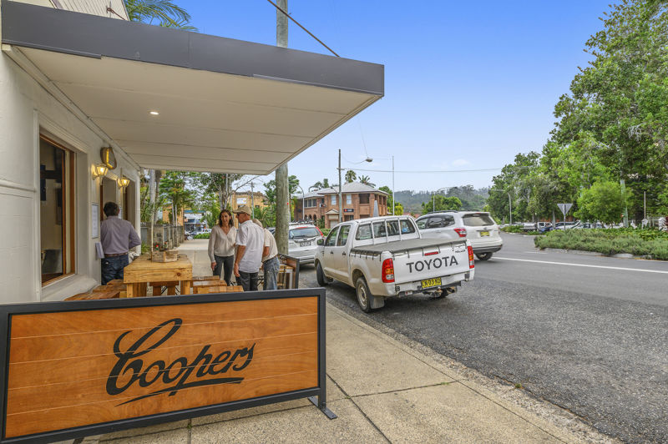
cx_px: 334
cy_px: 222
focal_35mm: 20
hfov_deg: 84.0
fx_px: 371
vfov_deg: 61.8
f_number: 8
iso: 320
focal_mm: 20
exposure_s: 1/125
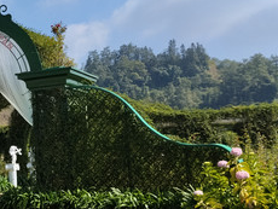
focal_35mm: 63
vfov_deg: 23.3
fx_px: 506
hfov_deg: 28.2
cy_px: 118
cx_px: -19
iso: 50
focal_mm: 4.22
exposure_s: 1/1854
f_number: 1.8
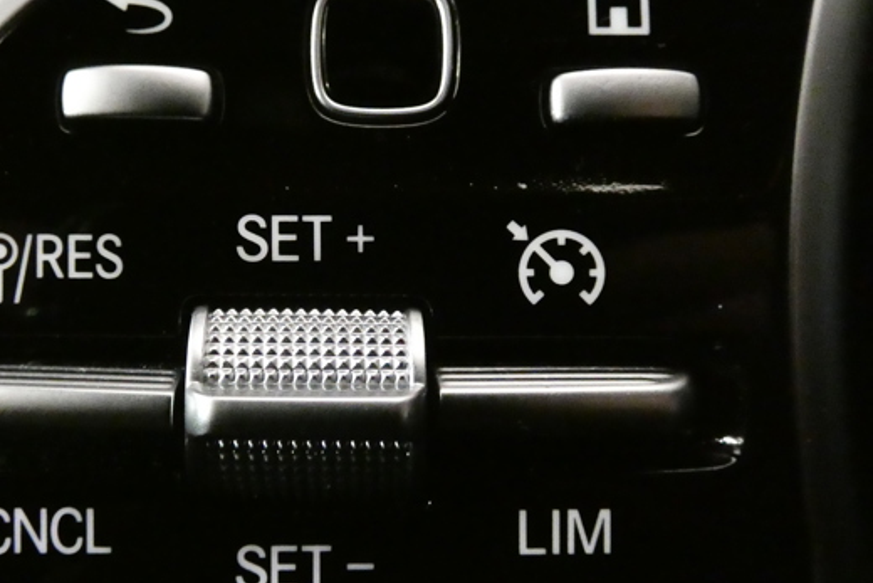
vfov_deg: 41.1
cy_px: 314
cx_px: 322
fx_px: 776
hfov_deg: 57.9
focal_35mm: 32
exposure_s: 1/60
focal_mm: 3.6
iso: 2500
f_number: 2.8
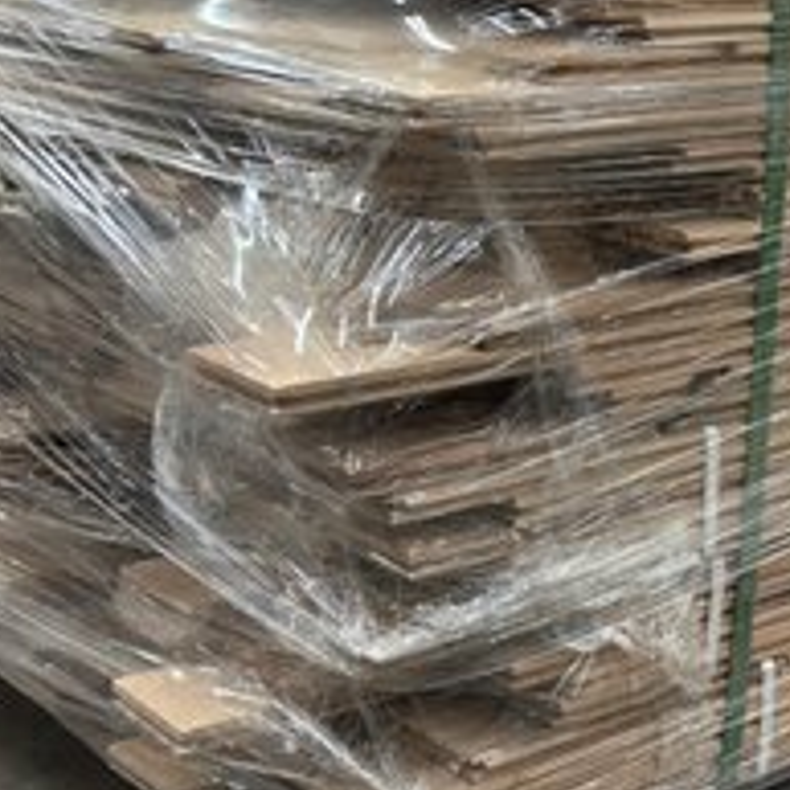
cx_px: 735
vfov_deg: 23.0
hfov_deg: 22.4
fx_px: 1936
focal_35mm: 75
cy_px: 465
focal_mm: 5.96
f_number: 1.6
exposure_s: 1/60
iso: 160
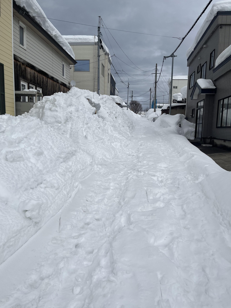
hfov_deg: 53.1
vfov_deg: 67.3
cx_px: 116
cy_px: 154
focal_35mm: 26
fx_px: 231
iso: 50
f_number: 1.6
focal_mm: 5.1
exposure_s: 1/7353
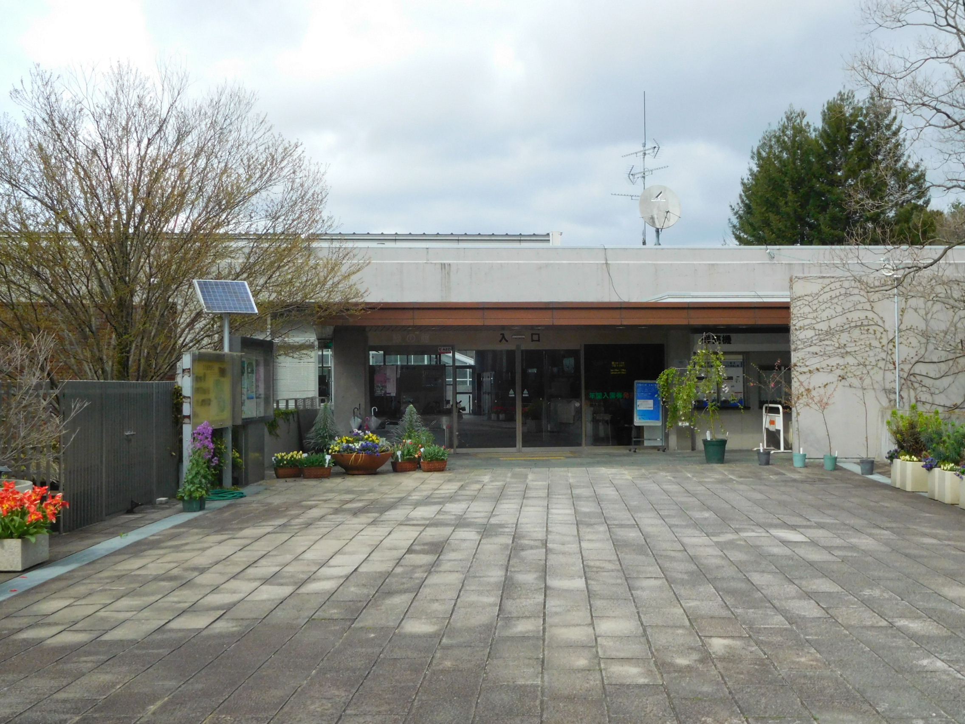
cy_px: 362
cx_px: 482
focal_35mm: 45
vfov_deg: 32.2
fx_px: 1254
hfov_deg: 42.1
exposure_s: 1/1250
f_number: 4
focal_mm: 8
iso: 400
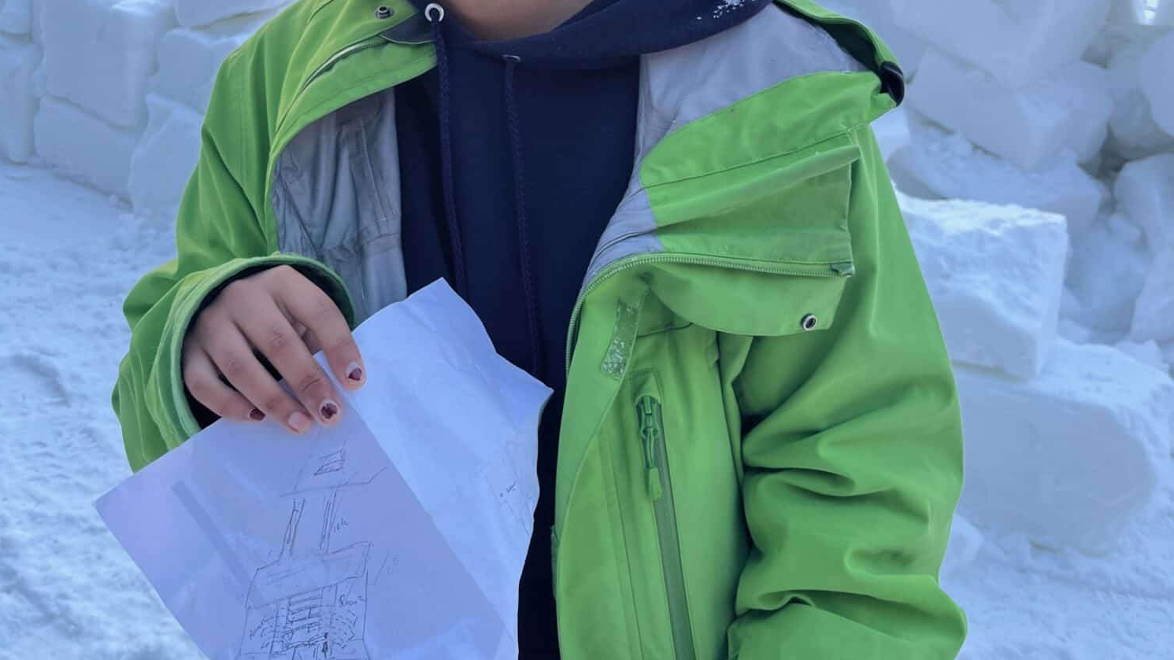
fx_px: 1183
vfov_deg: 30.7
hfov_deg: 52.8
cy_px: 164
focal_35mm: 38
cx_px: 587
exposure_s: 1/196
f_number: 1.6
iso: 40
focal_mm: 5.1
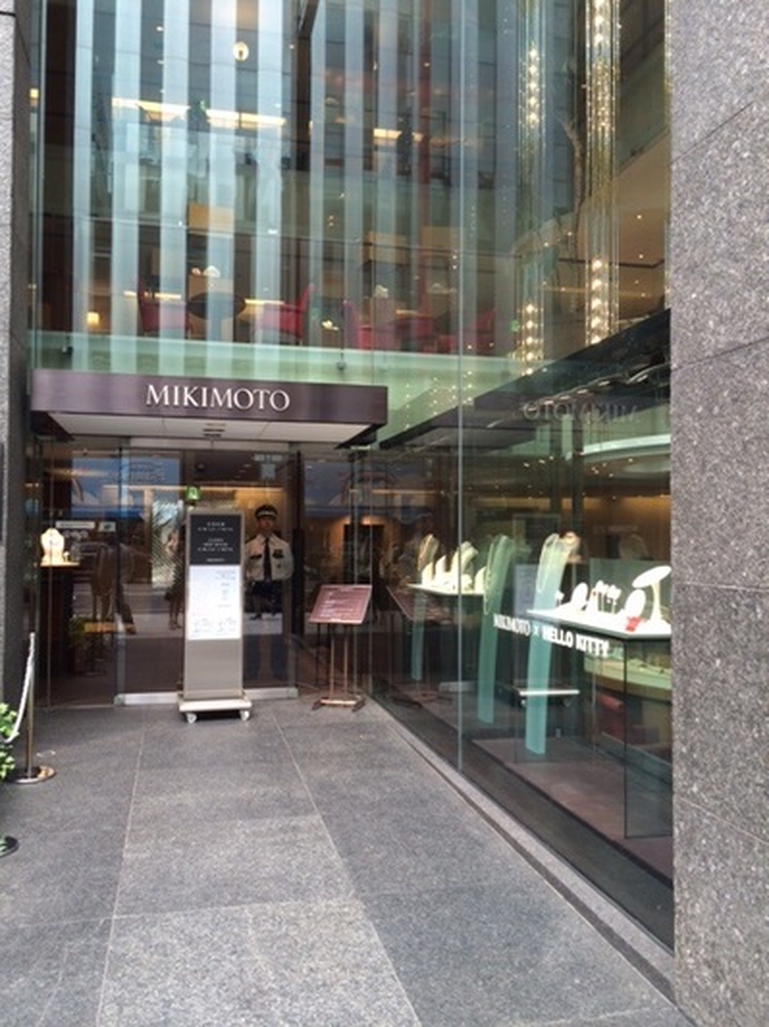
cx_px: 384
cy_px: 514
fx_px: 890
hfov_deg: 46.7
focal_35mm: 30
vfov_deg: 60.0
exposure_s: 1/60
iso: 40
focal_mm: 4.12
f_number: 2.2
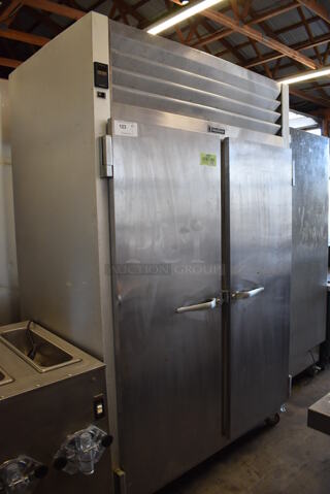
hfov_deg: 48.0
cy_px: 247
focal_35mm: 27
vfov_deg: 67.4
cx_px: 165
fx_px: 371
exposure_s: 1/125
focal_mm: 18
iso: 1000
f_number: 3.5
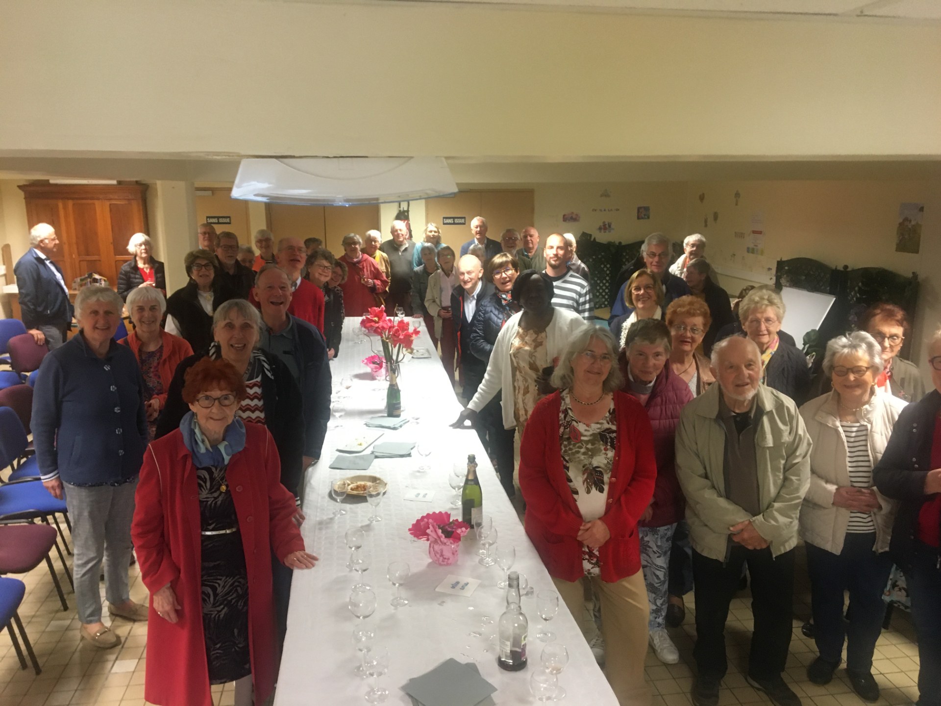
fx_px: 788
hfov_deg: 61.7
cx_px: 470
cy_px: 353
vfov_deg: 48.2
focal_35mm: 29
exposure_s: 1/33
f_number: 2.2
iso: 200
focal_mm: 4.15
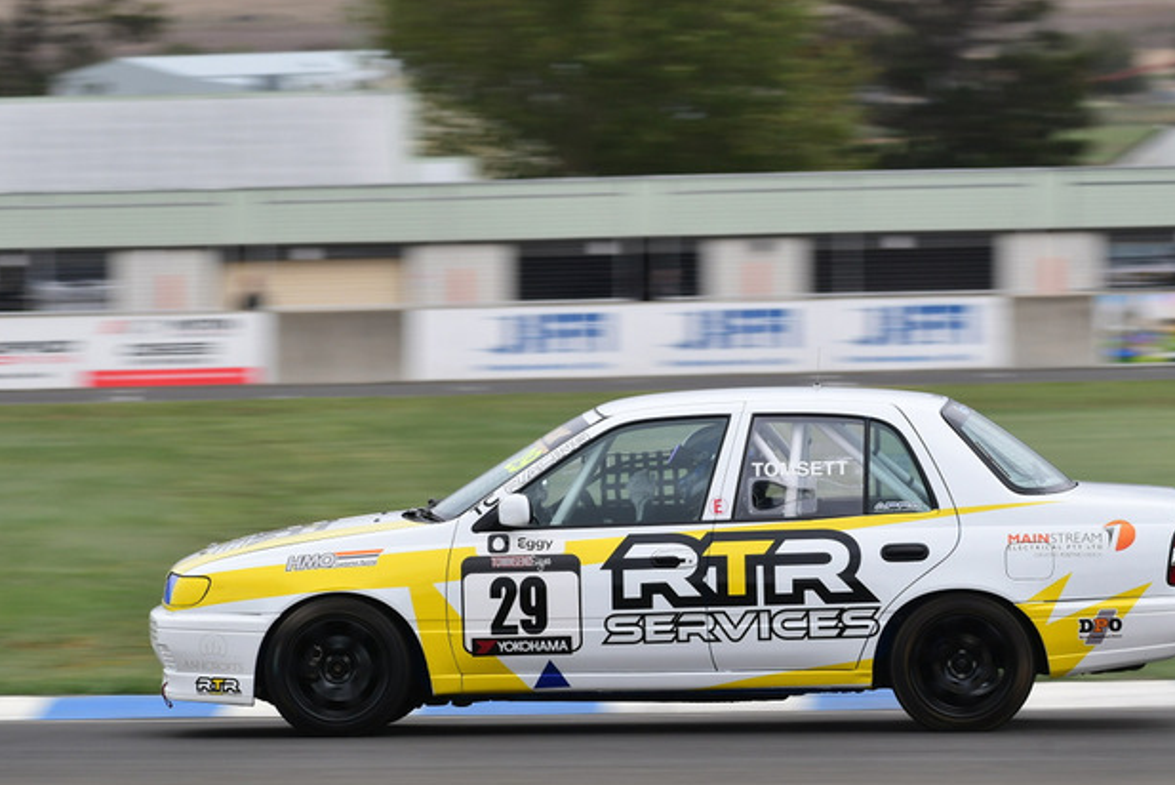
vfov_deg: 3.2
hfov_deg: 4.8
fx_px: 13975
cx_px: 680
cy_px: 292
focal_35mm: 428
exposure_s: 1/250
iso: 320
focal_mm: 220
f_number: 10
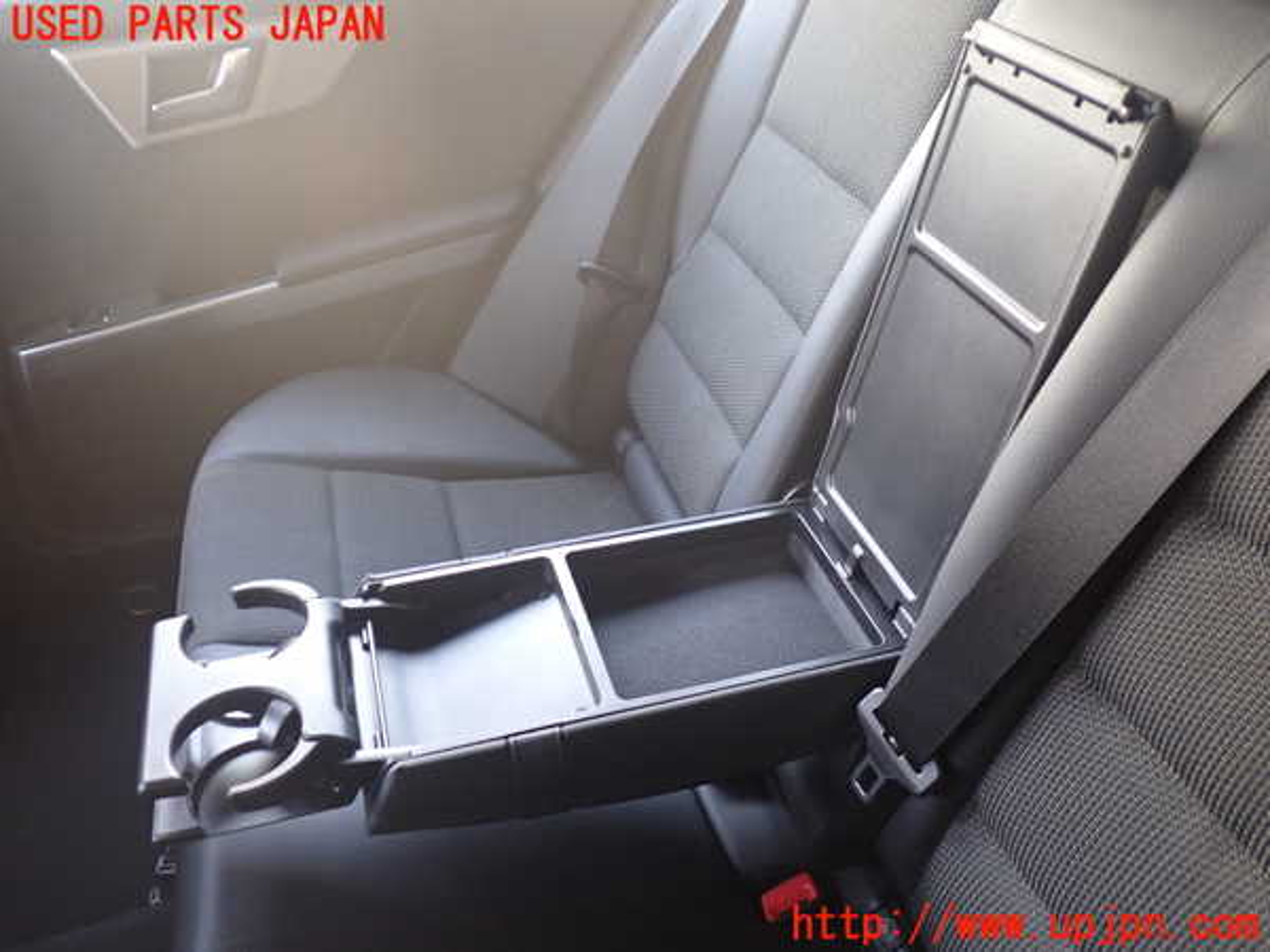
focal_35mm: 30
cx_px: 635
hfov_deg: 60.0
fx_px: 1101
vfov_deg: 46.8
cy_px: 476
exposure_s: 1/30
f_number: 2.3
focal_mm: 5.4
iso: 250
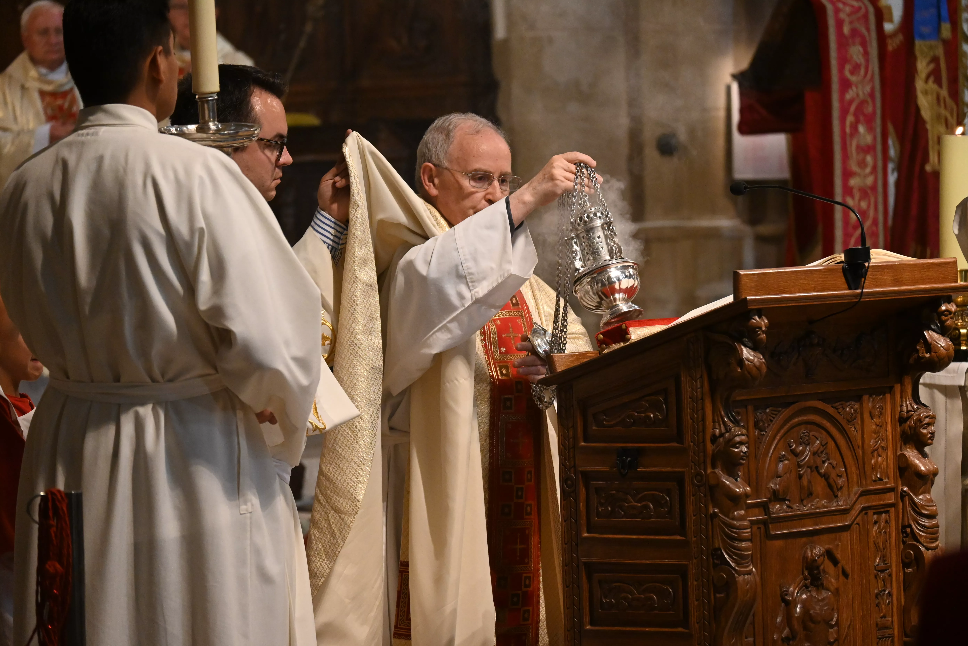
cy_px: 323
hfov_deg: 9.8
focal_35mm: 210
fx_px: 5646
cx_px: 484
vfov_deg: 6.5
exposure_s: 1/160
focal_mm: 140
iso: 3200
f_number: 5.3
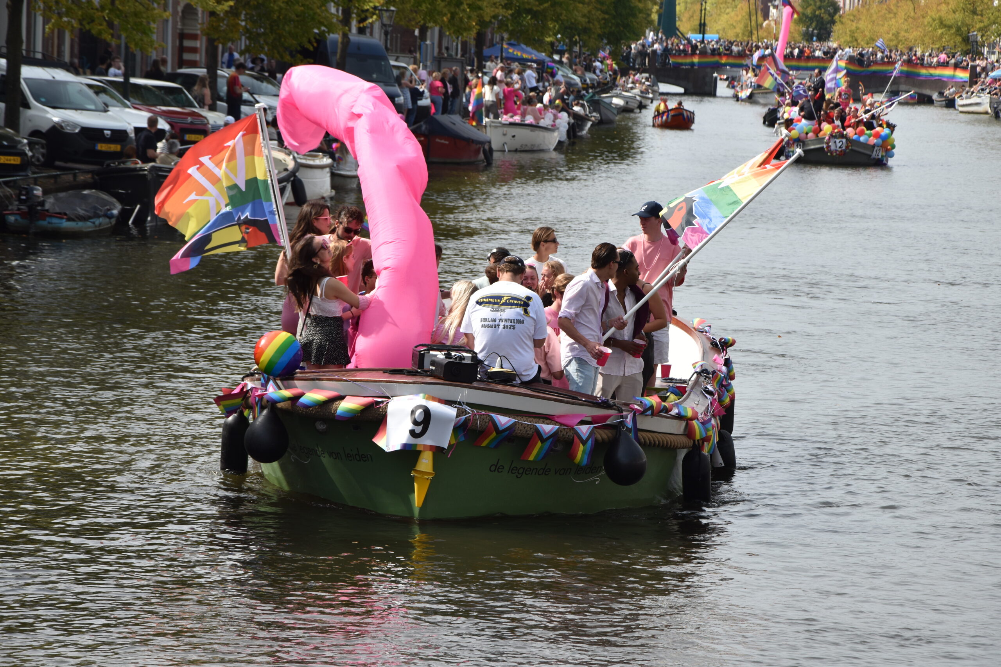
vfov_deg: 8.7
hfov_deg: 13.0
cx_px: 500
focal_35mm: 158
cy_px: 334
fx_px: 4379
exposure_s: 1/320
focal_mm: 105
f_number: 9
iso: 200
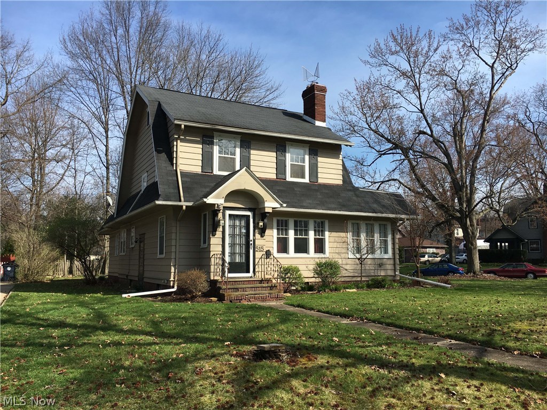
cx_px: 274
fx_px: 458
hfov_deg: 61.7
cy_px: 205
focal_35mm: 29
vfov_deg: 48.2
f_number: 2.2
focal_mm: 4.15
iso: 25
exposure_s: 1/1282
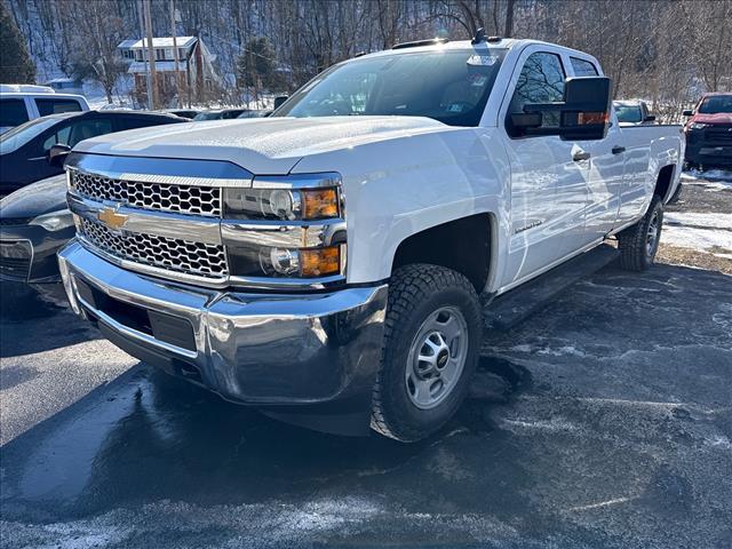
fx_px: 508
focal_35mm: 24
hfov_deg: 71.6
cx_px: 366
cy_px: 274
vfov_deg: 56.8
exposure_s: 1/3759
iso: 100
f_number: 1.78
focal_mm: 6.76
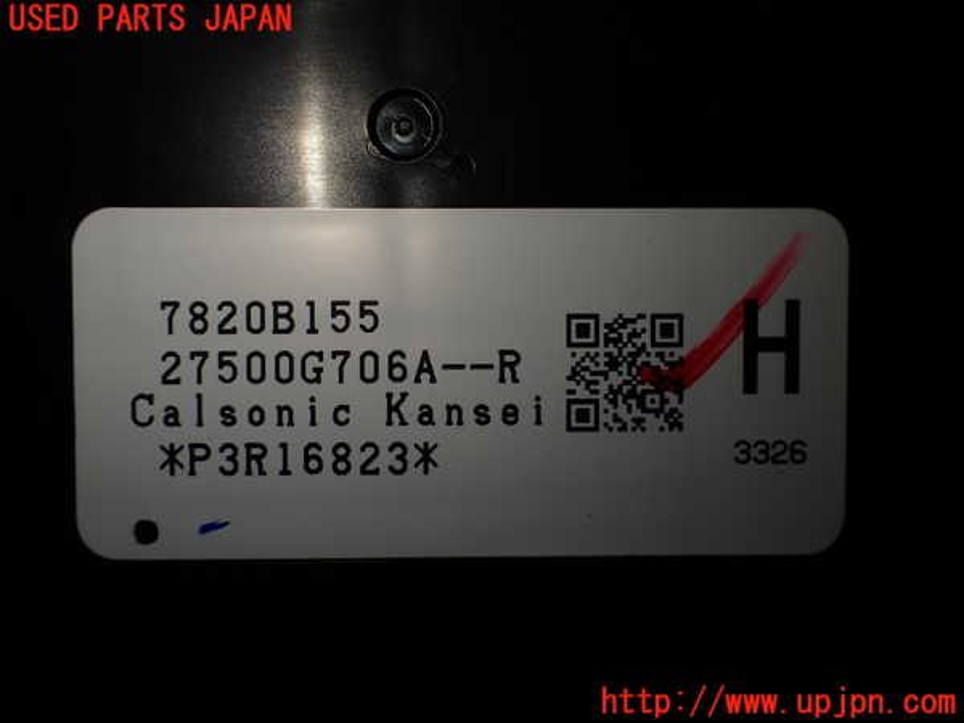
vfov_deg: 46.8
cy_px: 362
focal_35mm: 30
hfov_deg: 60.0
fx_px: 835
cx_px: 482
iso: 100
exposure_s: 1/320
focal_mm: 5.4
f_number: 3.2
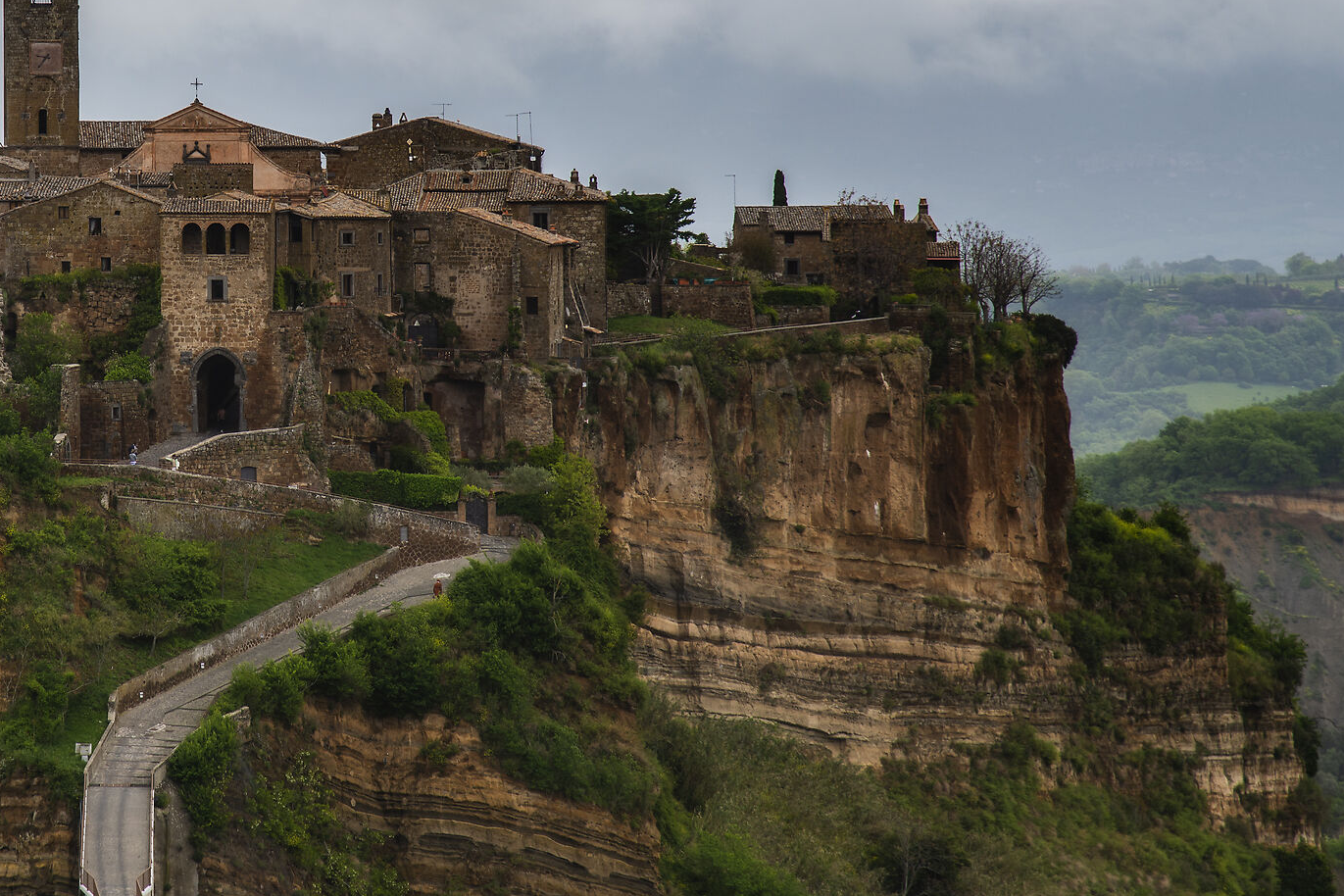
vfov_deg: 6.5
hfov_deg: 9.8
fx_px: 7839
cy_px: 255
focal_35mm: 210
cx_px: 265
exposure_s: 1/160
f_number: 6.3
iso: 64
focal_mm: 120
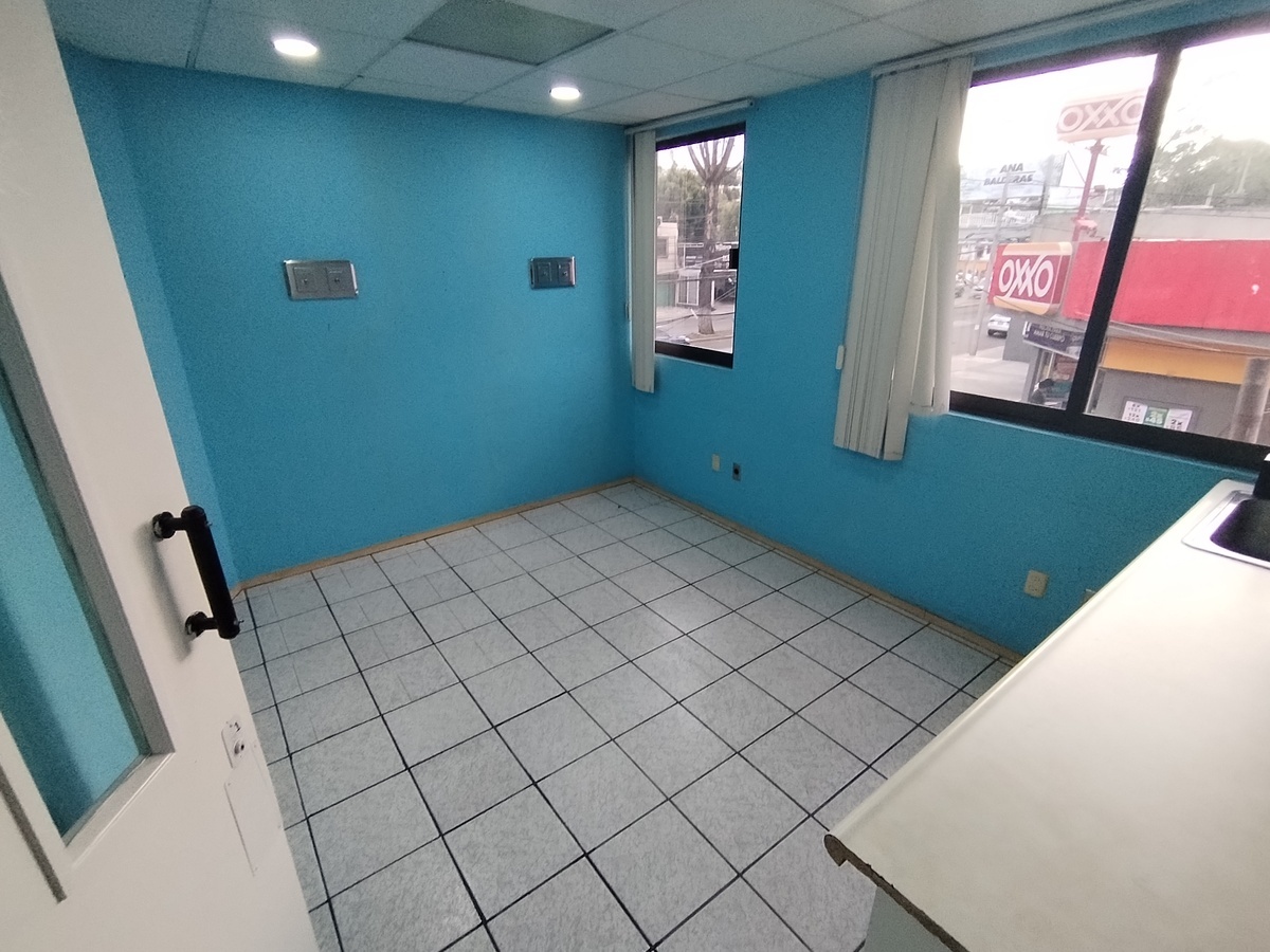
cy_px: 476
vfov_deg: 78.1
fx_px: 587
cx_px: 635
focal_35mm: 16
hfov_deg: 94.5
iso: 279
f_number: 2.2
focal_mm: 1.42
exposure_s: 1/100
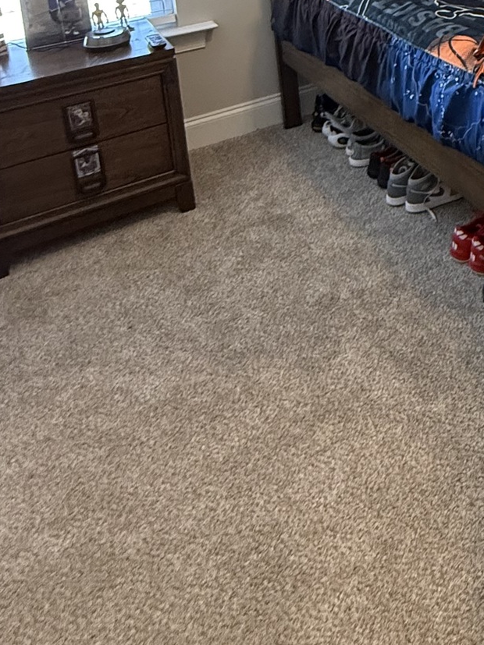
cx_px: 602
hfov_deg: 30.4
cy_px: -69
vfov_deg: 39.1
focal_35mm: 39
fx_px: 727
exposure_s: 1/60
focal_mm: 2.22
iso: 640
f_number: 2.2
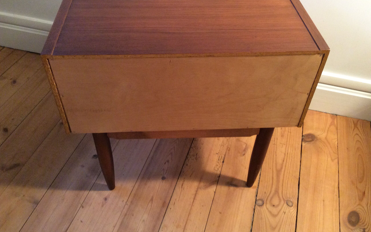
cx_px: 185
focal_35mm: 34
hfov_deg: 56.7
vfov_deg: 37.2
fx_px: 344
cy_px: 106
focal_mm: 3.3
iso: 200
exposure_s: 1/25
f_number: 2.4
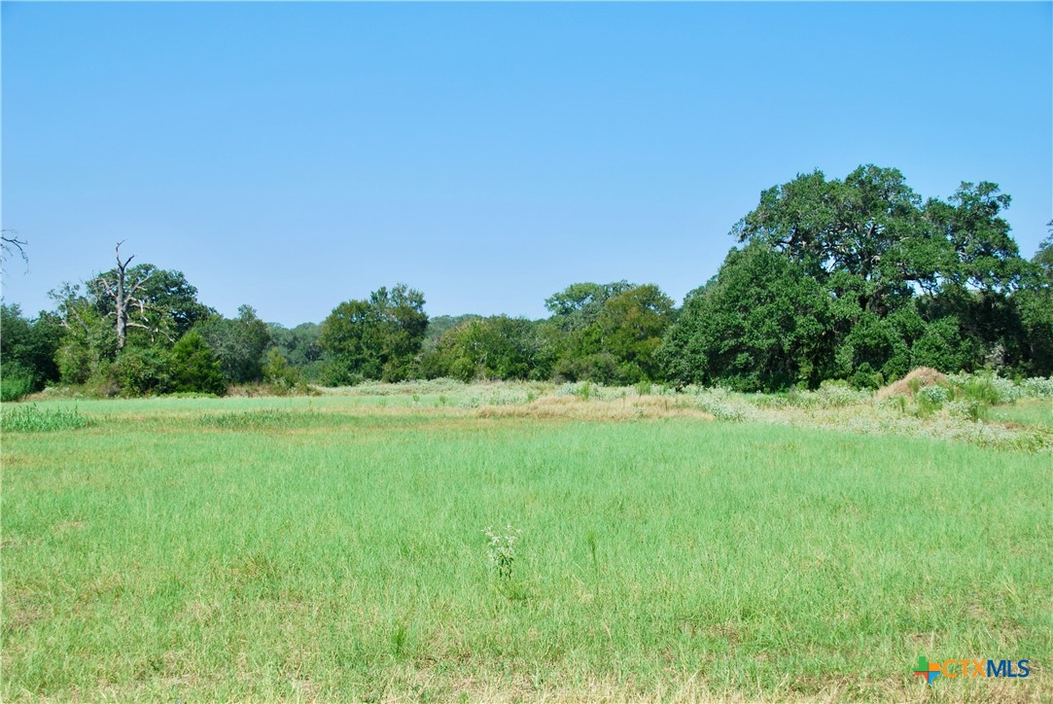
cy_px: 352
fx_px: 1405
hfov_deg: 41.1
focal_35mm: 48
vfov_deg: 28.1
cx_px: 526
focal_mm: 32
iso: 100
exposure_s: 1/250
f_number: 8
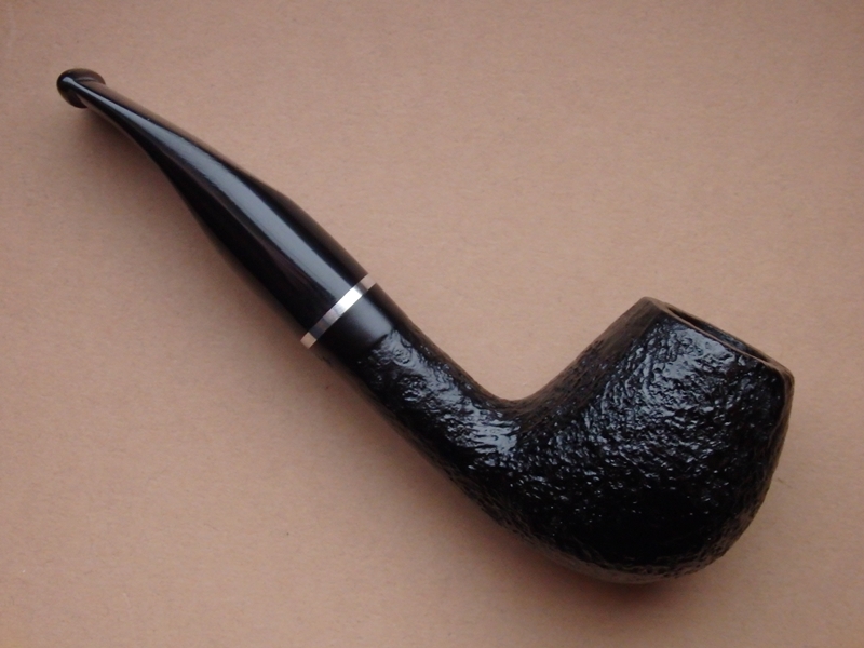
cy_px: 324
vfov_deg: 24.4
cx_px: 432
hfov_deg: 32.2
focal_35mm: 60
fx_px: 1498
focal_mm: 10.8
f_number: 4.2
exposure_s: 1/15
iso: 1000
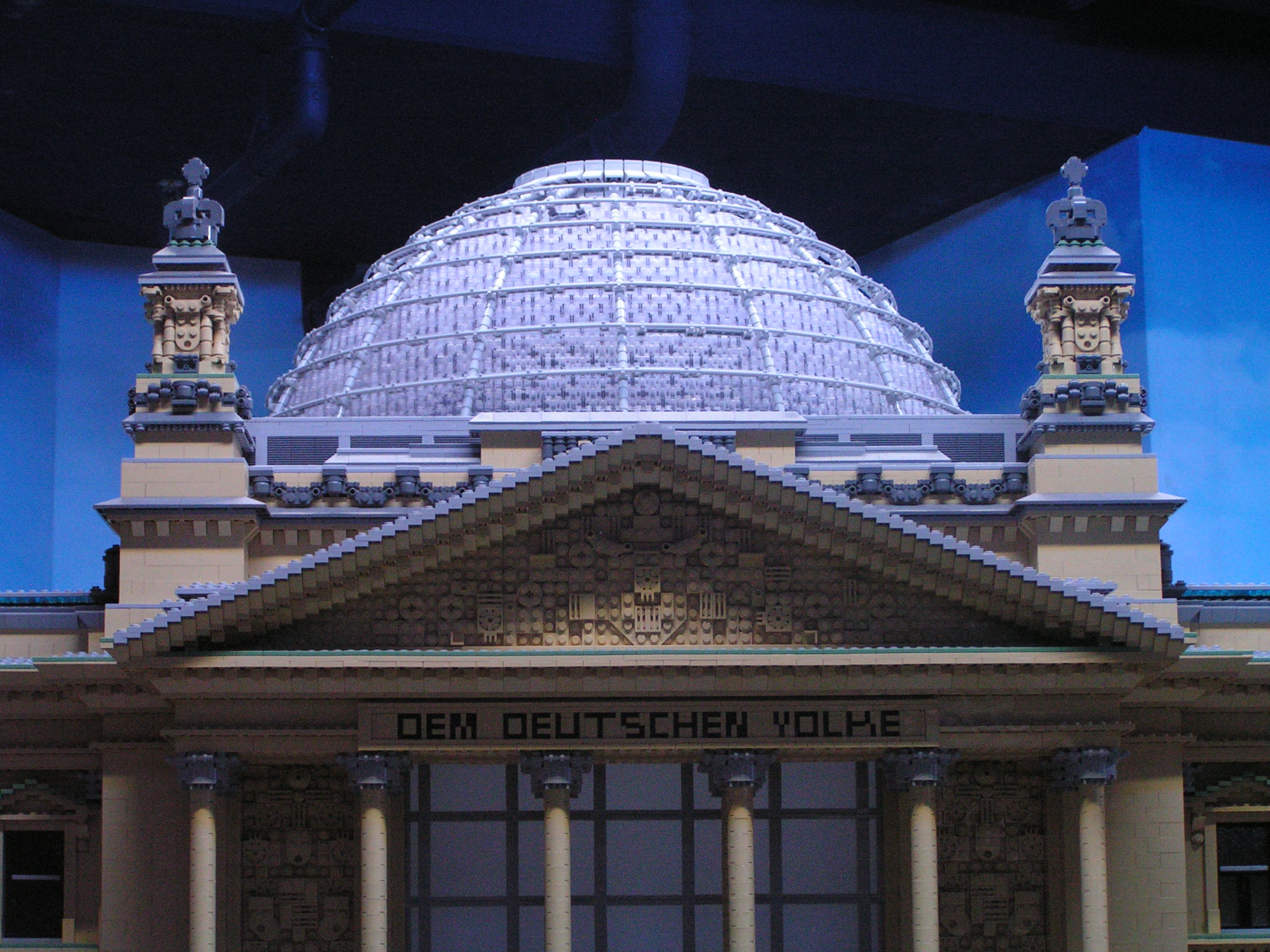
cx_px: 635
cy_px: 476
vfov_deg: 17.4
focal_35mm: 85
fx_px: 3119
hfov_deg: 23.0
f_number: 3.2
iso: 200
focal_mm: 14.1
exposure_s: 1/10
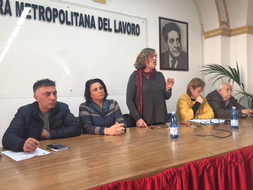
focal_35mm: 29
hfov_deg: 61.7
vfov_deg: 48.2
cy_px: 95
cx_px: 126
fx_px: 212
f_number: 2.2
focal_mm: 4.15
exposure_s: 1/33
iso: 50
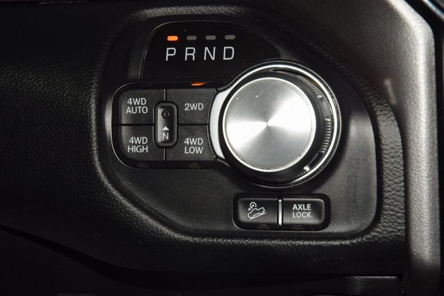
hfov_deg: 19.5
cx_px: 222
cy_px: 148
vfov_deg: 13.0
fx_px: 1295
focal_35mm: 105
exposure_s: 1/125
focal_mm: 70
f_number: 8
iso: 100
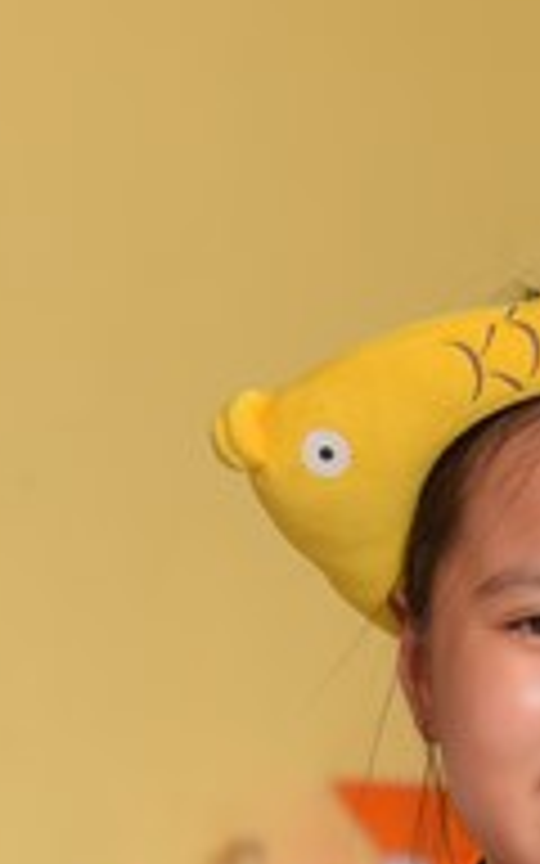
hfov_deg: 6.8
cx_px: 254
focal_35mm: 193
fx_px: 4545
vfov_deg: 10.8
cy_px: 886
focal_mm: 56
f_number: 3.5
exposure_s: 1/100
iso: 160
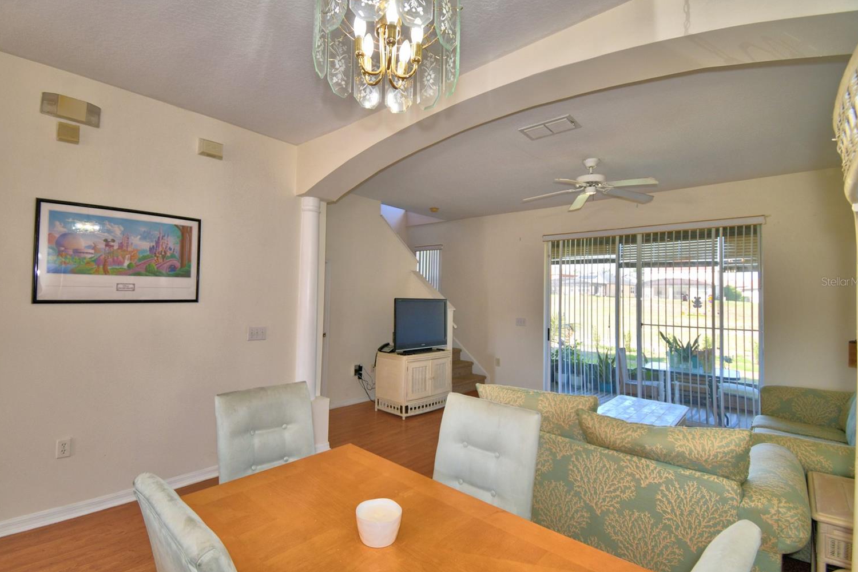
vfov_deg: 73.7
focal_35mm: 16
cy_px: 281
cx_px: 415
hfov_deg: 96.7
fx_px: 381
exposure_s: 1/60
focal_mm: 10
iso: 110
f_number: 4.5
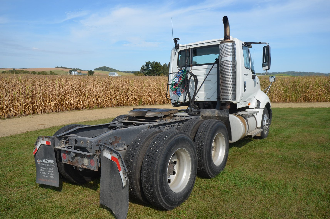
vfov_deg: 50.2
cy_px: 110
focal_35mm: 26
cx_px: 165
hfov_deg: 70.6
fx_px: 233
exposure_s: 1/250
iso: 100
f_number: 8
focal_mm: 17
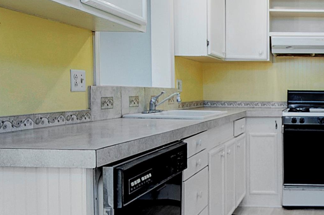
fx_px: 270
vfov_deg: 43.5
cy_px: 106
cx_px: 290
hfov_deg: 54.2
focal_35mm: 30
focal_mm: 10
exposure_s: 1/10
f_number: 14
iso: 200
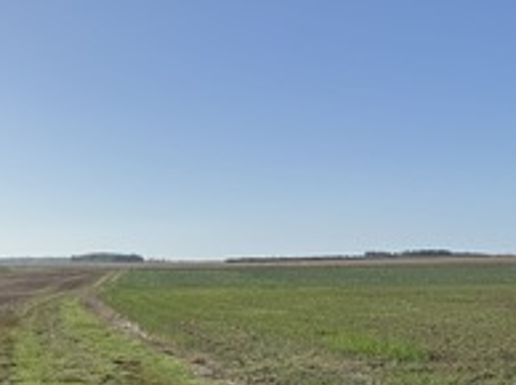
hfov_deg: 29.4
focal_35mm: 62
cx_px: 13
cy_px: 477
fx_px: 923
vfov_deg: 21.7
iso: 80
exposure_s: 1/6173
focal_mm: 6.76
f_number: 1.78
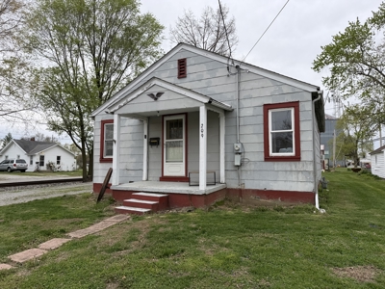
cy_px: 144
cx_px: 192
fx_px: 267
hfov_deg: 71.6
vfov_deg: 56.8
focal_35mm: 24
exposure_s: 1/1653
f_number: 1.78
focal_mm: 6.76
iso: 80
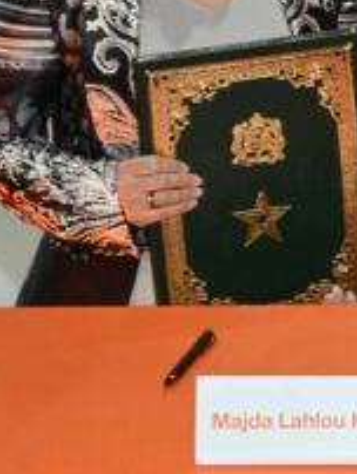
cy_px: -68
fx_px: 1907
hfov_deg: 9.9
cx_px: 730
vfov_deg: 13.8
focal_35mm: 139
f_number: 10
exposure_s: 1/60
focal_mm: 42
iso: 3200
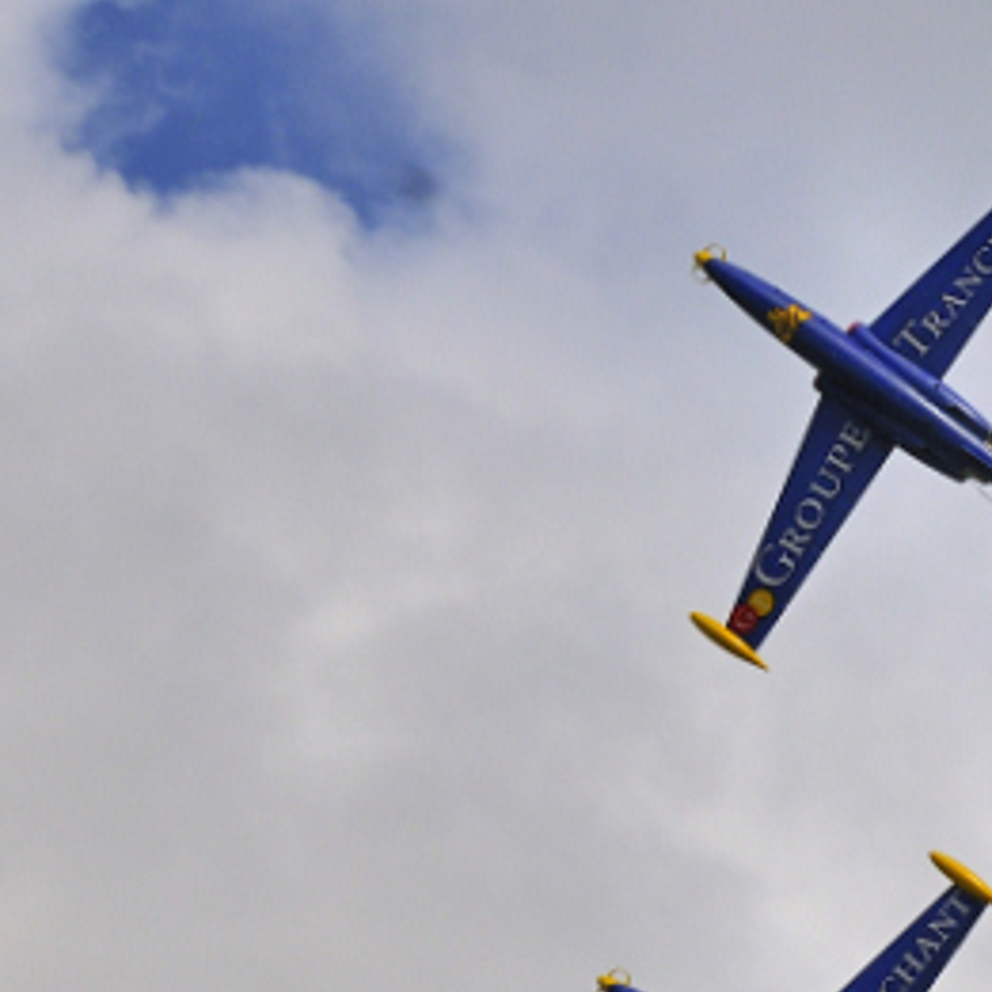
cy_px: 509
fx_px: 18318
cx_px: 1148
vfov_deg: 3.1
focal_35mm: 565
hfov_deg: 3.1
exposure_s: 1/640
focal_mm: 116
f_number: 13
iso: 200
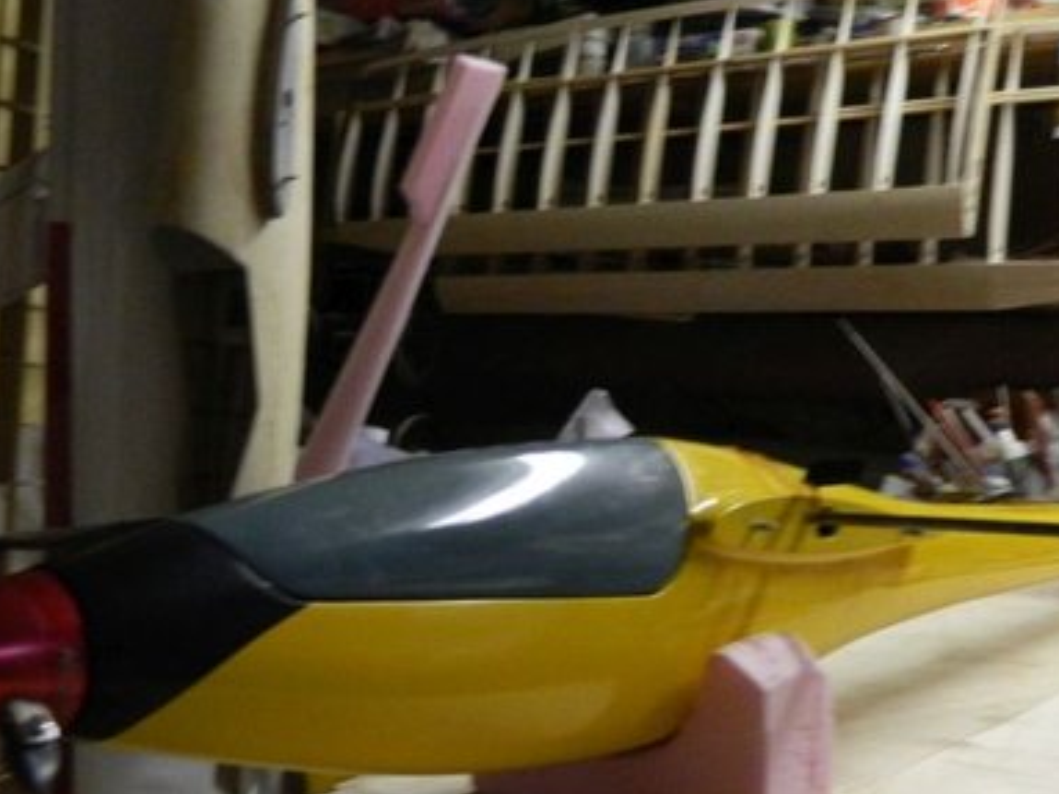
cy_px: 592
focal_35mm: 47
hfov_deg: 40.4
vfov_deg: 30.4
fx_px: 1437
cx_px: 478
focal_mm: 4.5
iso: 400
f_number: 3.1
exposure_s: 1/60
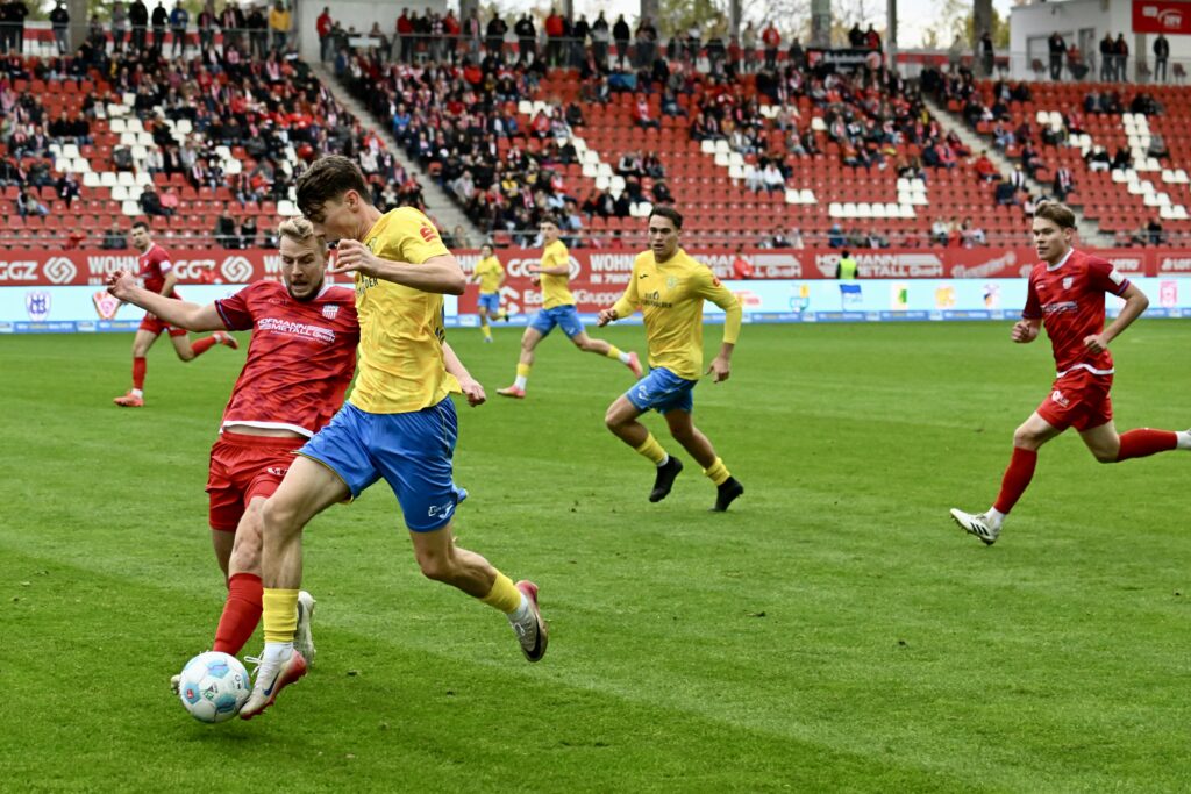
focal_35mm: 80
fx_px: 2647
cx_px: 596
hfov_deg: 25.4
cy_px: 397
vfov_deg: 17.1
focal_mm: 80
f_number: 4.5
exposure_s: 1/1600
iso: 5600
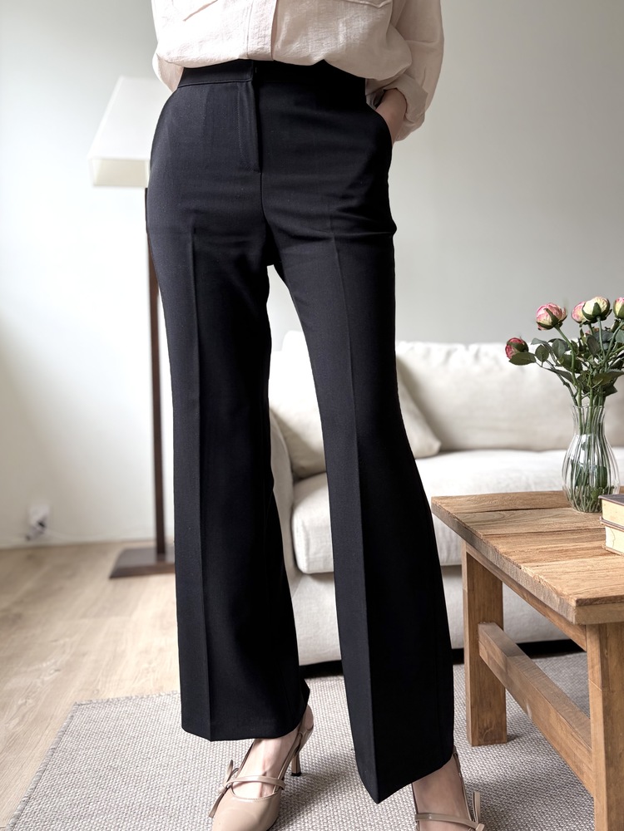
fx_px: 625
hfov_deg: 53.1
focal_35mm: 26
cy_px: 416
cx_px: 312
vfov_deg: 67.3
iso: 32
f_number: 1.6
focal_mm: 5.96
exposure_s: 1/159
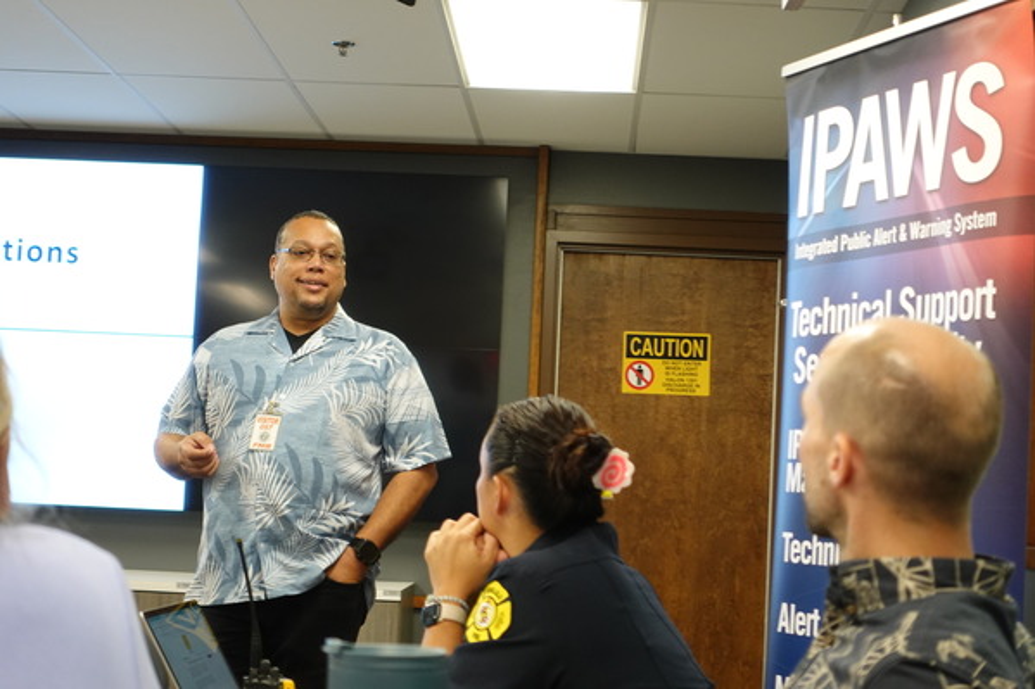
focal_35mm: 70
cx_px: 518
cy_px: 344
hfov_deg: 28.9
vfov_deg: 19.4
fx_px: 2012
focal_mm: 25.7
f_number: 2.8
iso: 800
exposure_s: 1/80
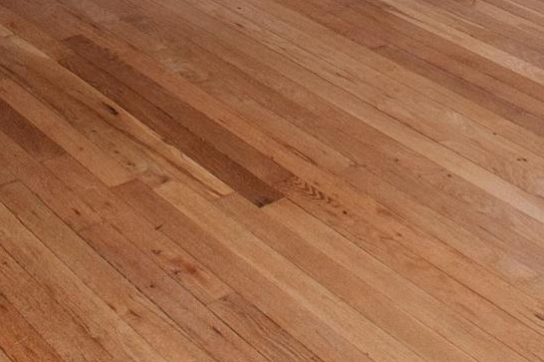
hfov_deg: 23.7
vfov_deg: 12.4
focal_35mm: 85
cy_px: -531
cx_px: 398
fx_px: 1284
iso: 800
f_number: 8
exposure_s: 1/125
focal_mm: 10
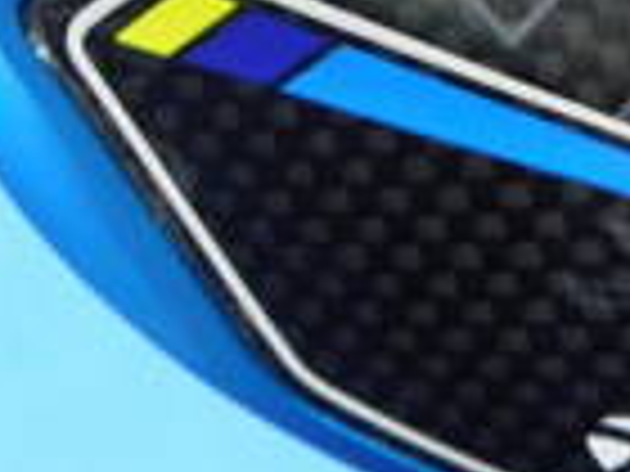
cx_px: 778
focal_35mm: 114
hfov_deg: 16.5
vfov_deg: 12.7
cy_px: -81
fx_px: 2075
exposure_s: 1/30
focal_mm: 4.5
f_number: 3.7
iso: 220
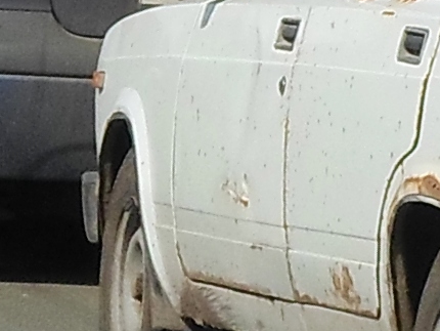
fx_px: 2035
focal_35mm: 160
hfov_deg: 11.4
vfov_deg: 9.3
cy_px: 78
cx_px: 794
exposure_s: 1/750
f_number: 3.2
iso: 80
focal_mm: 7.8
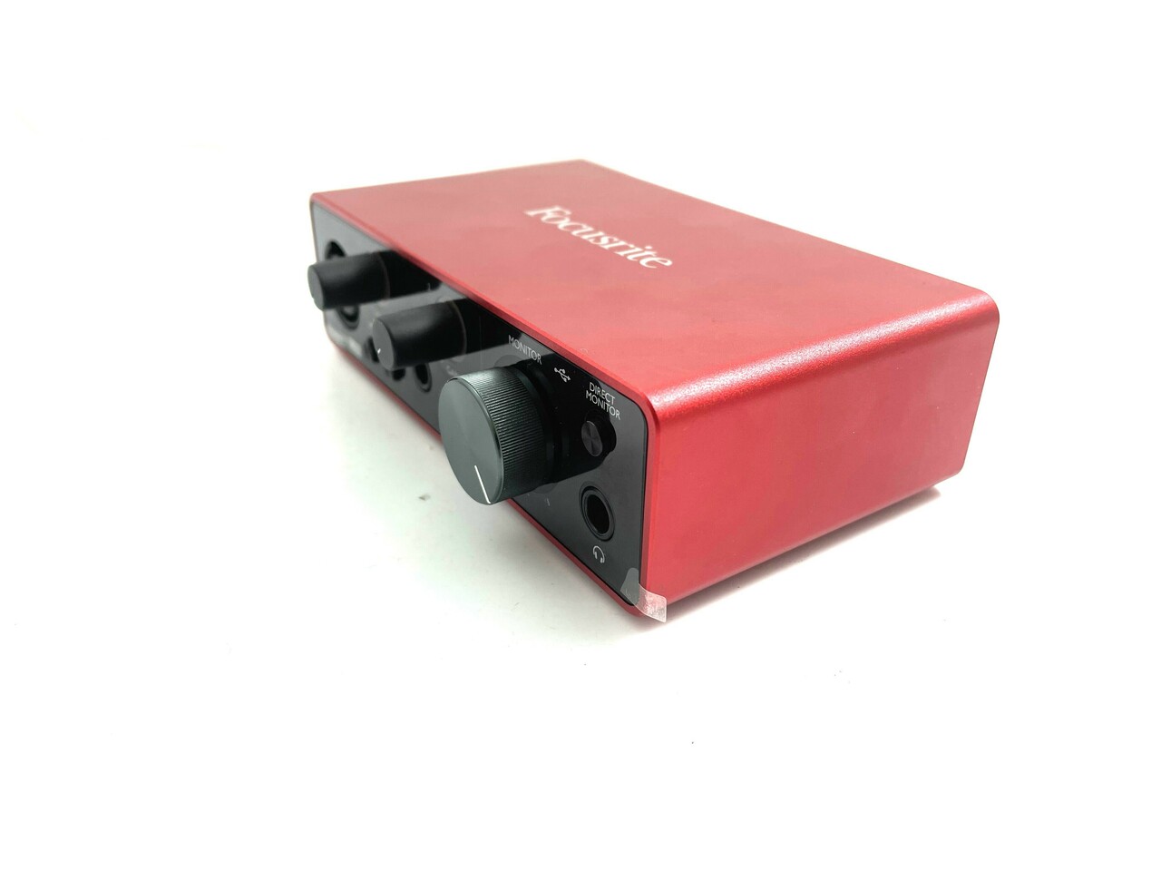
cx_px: 580
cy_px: 436
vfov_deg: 53.1
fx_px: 872
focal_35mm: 26
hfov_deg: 67.3
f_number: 1.6
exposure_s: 1/165
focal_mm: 4.2
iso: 32
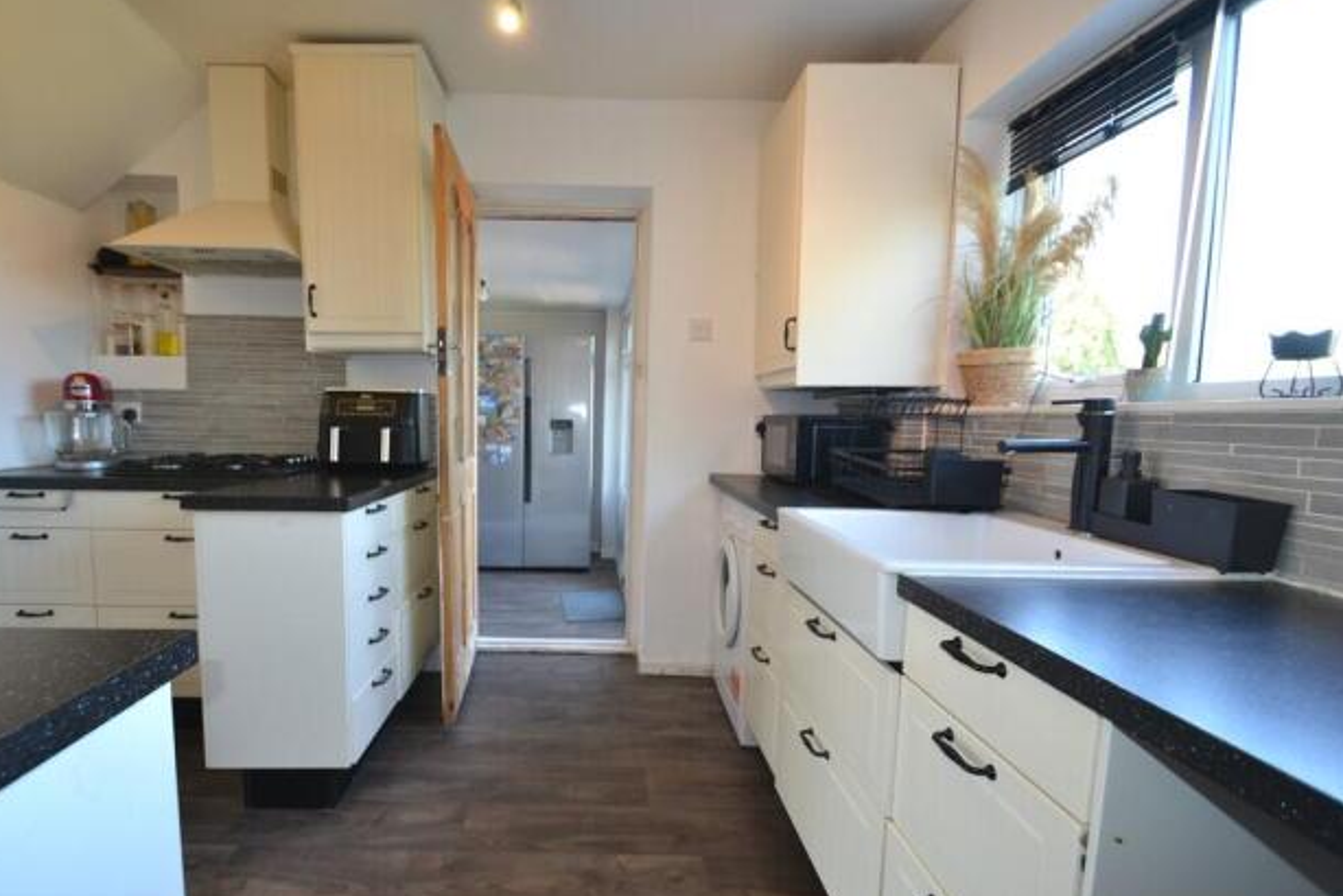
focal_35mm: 16
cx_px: 631
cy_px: 458
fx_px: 597
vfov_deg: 73.8
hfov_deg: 96.6
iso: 400
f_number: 3.5
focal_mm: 10
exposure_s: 1/60
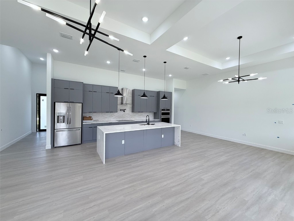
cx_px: 147
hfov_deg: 102.1
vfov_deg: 85.7
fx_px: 119
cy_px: 110
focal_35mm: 14
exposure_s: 1/120
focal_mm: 2.22
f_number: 2.2
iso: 80
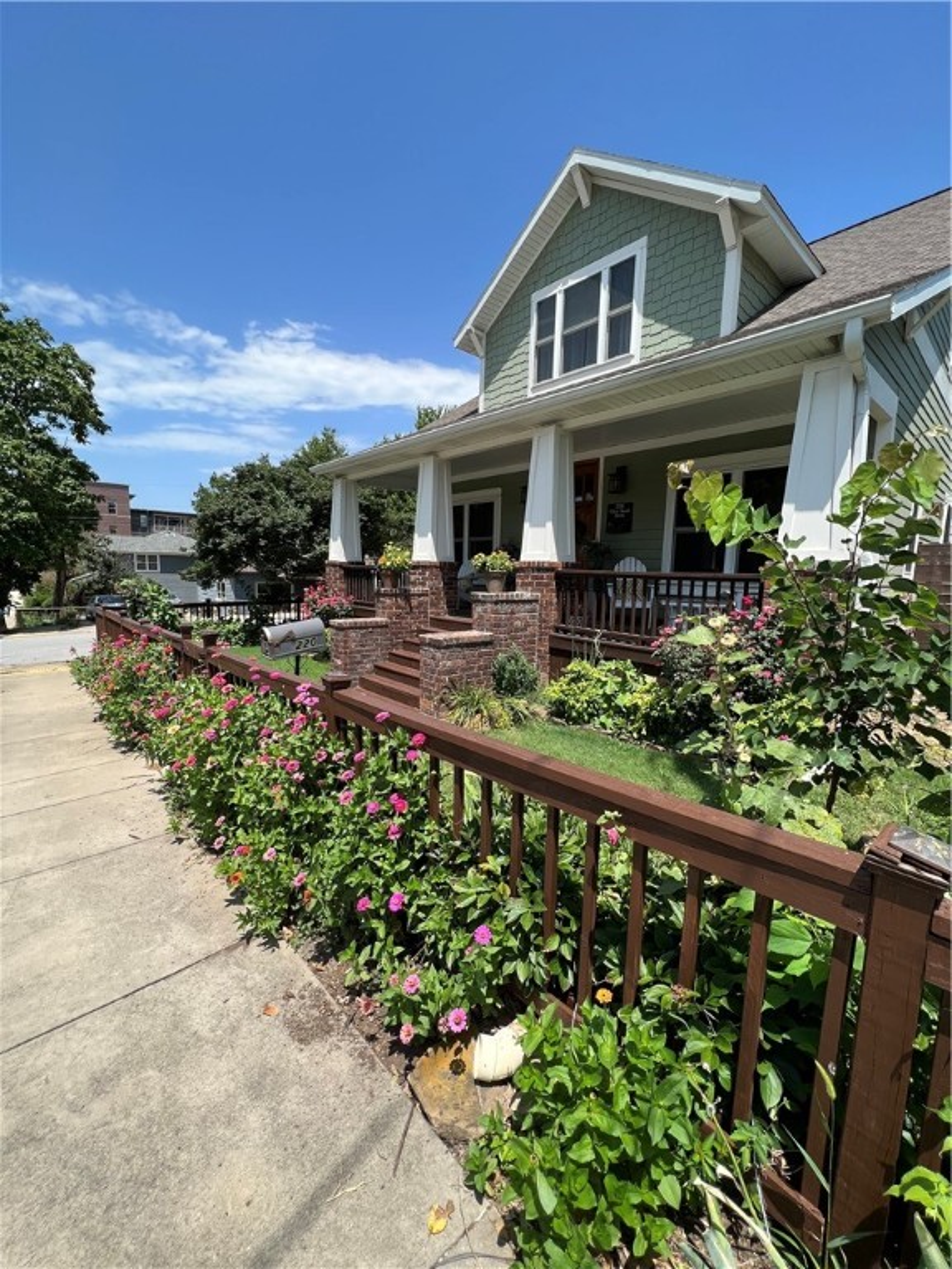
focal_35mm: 13
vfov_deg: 106.2
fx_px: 477
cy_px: 634
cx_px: 476
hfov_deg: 89.9
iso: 32
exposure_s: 1/758
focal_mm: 1.57
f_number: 1.8
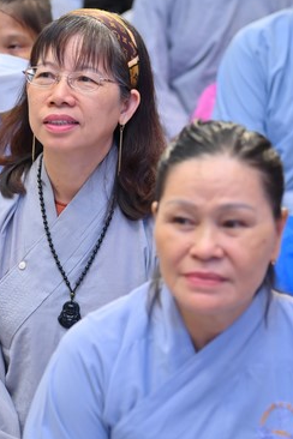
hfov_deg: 6.4
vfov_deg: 9.7
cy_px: 206
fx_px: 2600
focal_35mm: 213
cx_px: 89
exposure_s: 1/80
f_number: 4.5
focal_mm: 120
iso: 1250
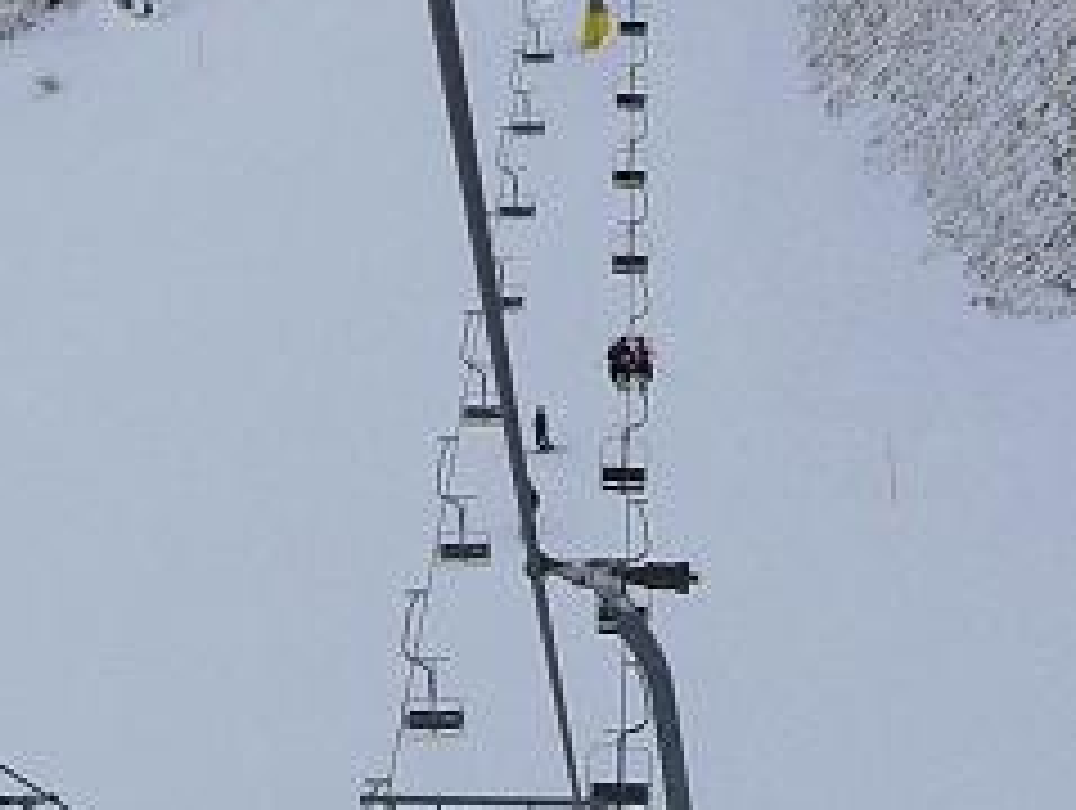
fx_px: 3954
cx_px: 423
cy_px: 158
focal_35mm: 127
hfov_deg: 15.5
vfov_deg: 11.7
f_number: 4.4
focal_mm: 6.3
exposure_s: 1/1600
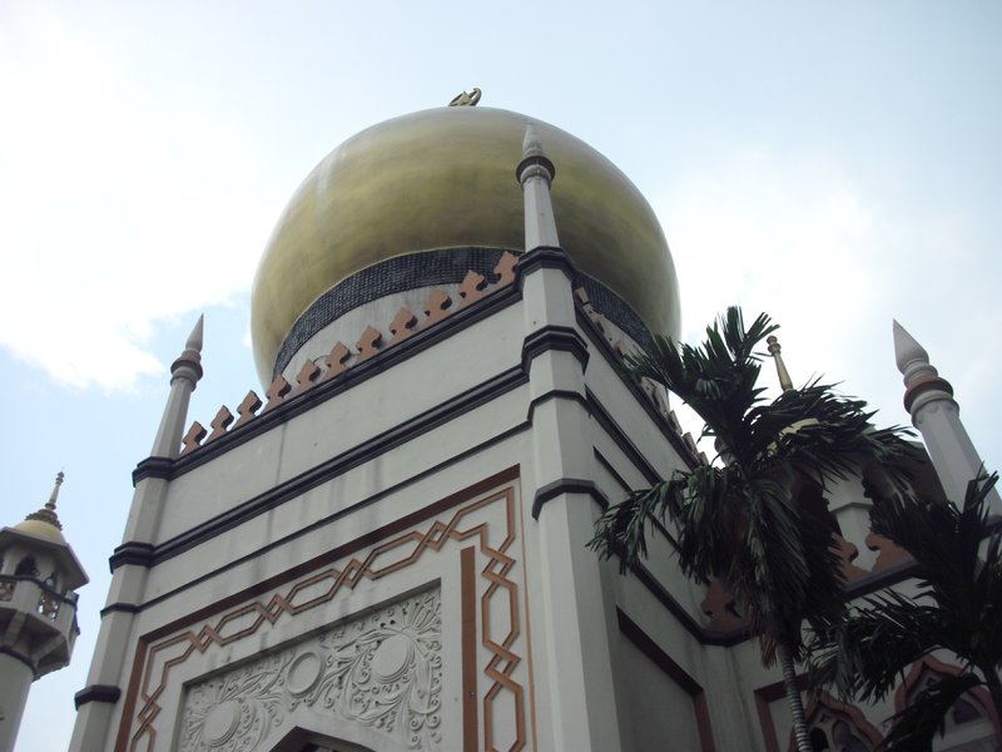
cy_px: 376
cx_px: 501
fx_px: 1100
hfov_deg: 49.0
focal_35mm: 38
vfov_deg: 37.7
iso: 100
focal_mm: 6.2
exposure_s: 1/200
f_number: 8
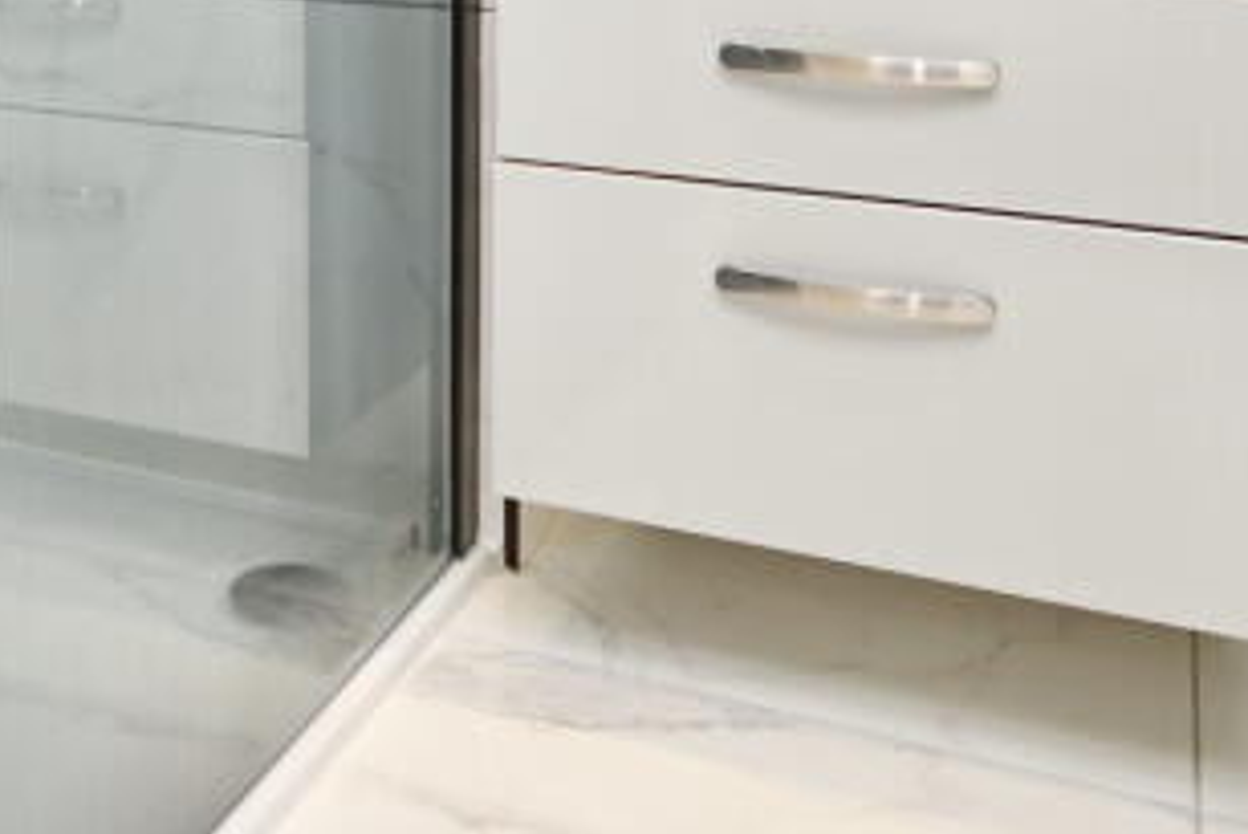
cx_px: 309
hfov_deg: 38.5
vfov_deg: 23.5
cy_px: -279
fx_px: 1734
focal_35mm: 50
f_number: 4
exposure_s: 1/60
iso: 250
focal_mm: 10
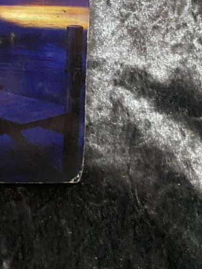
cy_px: -26
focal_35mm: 63
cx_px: -25
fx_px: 490
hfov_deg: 21.9
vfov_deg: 28.0
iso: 640
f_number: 1.8
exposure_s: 1/36
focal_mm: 4.25
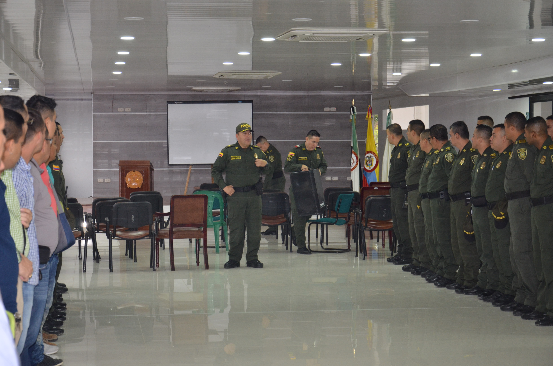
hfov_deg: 27.0
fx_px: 1150
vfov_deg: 18.1
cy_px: 183
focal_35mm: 75
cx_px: 276
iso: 800
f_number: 5
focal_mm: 50
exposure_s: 1/60
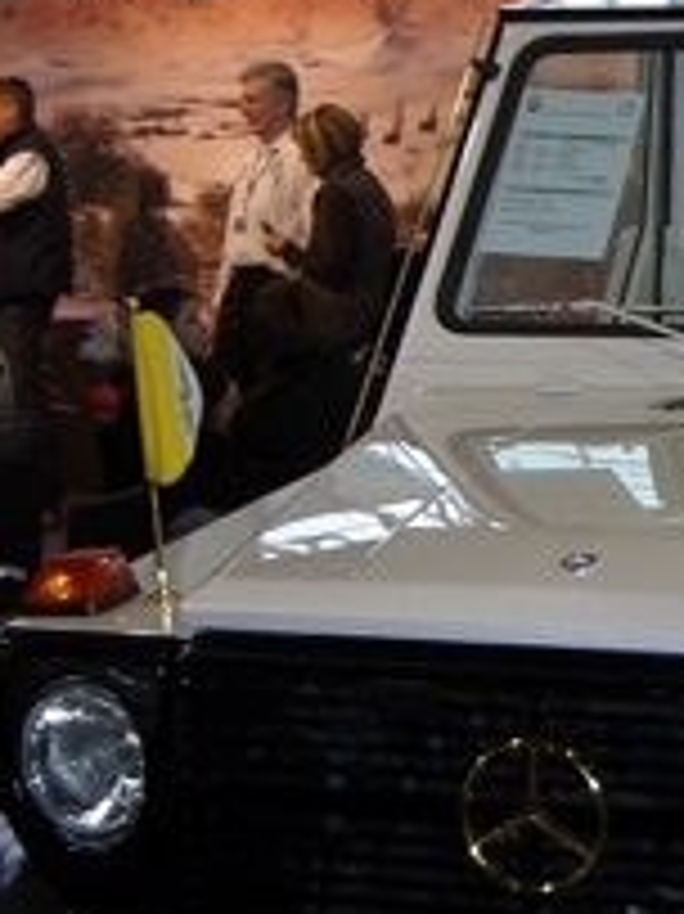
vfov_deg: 16.4
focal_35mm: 120
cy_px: 509
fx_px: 3165
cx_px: 932
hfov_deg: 11.9
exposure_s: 1/60
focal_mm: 6.2
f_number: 2.7
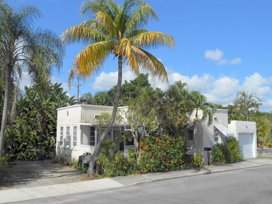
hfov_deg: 54.0
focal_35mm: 34
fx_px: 267
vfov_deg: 41.8
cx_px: 136
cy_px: 102
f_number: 3.9
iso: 80
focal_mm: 6
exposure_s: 1/1500
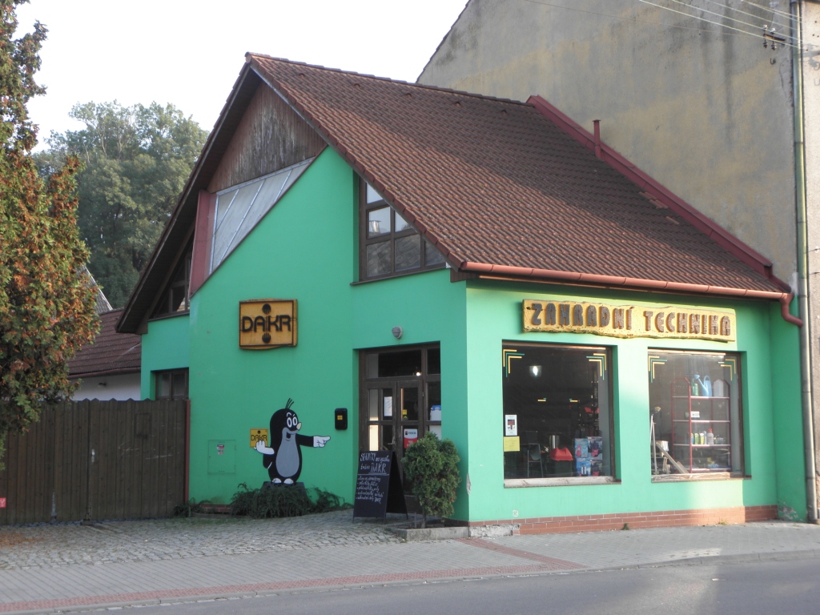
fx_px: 1161
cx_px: 410
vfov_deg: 29.7
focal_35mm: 49
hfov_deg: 38.9
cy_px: 308
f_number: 3.5
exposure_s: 1/80
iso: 64
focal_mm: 8.87
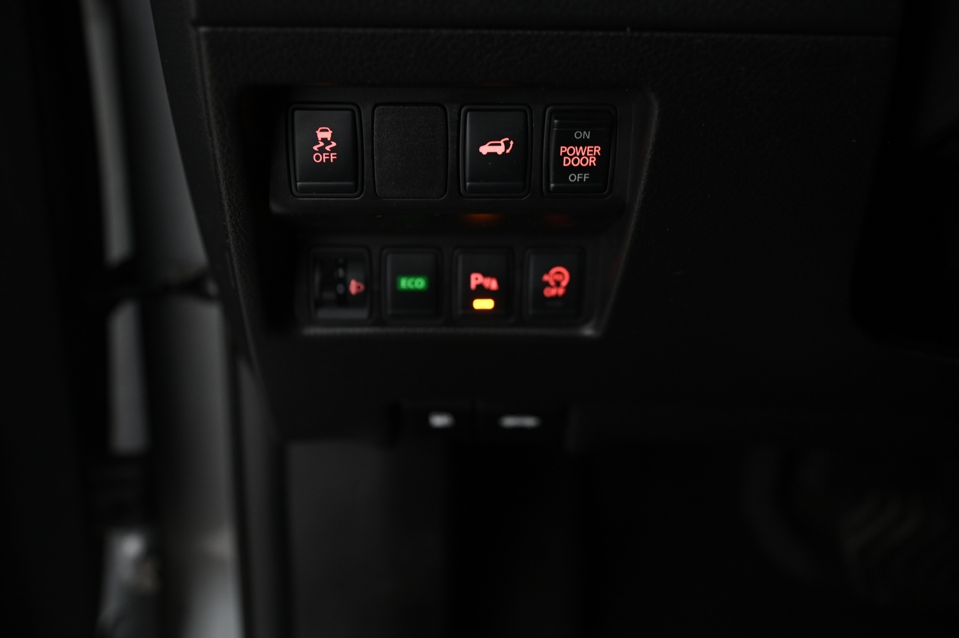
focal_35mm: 44
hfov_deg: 44.5
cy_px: 319
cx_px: 480
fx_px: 1171
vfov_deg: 30.5
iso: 2000
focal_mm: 44
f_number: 4
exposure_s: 1/15
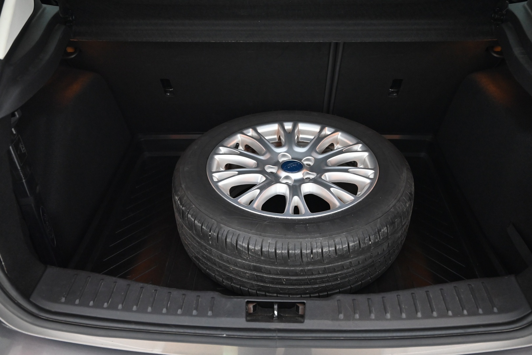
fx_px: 451
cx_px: 266
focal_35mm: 30
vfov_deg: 43.0
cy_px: 178
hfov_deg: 61.1
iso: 5000
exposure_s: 1/60
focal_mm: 30.5
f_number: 4.8
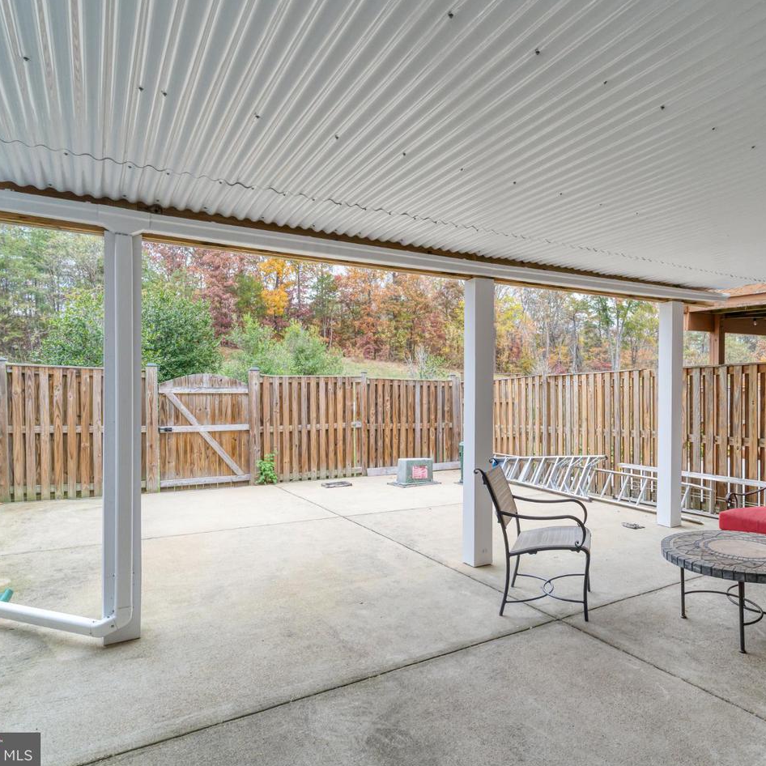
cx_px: 497
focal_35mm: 22
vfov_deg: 69.6
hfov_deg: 68.1
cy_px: 385
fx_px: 551
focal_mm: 17
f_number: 8
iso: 1250
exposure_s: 1/50
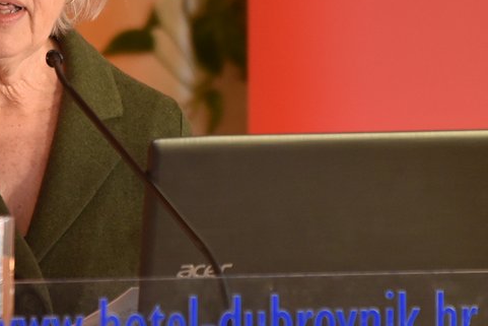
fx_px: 10156
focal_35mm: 749
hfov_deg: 2.8
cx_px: 249
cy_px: 27
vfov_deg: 1.8
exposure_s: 1/160
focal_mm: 200
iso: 1000
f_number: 2.8
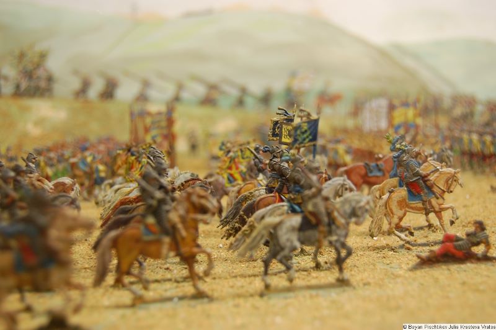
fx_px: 578
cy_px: 165
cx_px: 248
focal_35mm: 42
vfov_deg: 31.8
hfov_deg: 46.4
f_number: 4.2
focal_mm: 28
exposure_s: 1/30
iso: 560
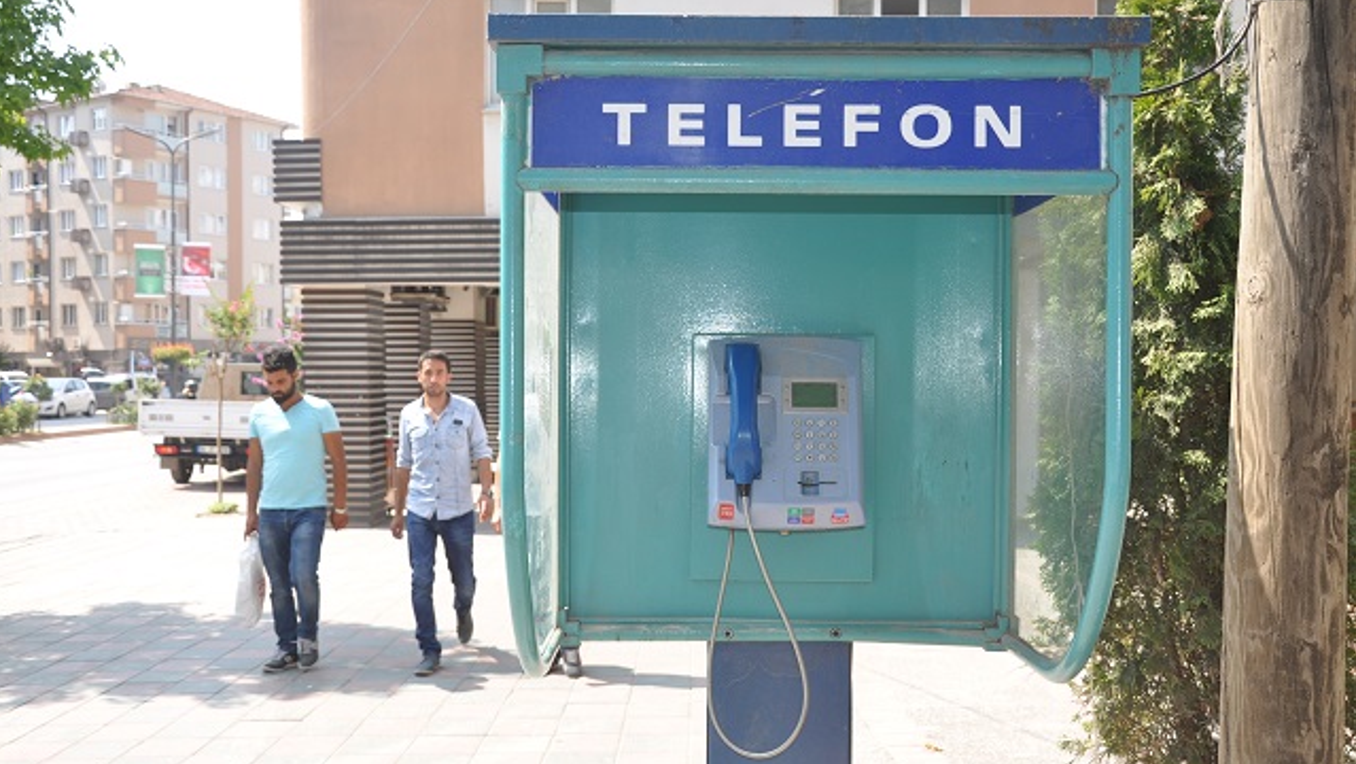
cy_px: 395
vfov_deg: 30.1
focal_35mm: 40
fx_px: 1422
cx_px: 675
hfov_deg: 51.0
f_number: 6.3
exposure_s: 1/200
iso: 200
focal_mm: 25
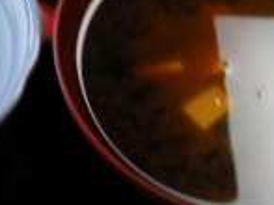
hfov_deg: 11.5
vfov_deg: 8.8
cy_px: -84
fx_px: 1313
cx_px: -117
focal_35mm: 166
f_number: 3.5
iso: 167
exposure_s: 1/30
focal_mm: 6.3
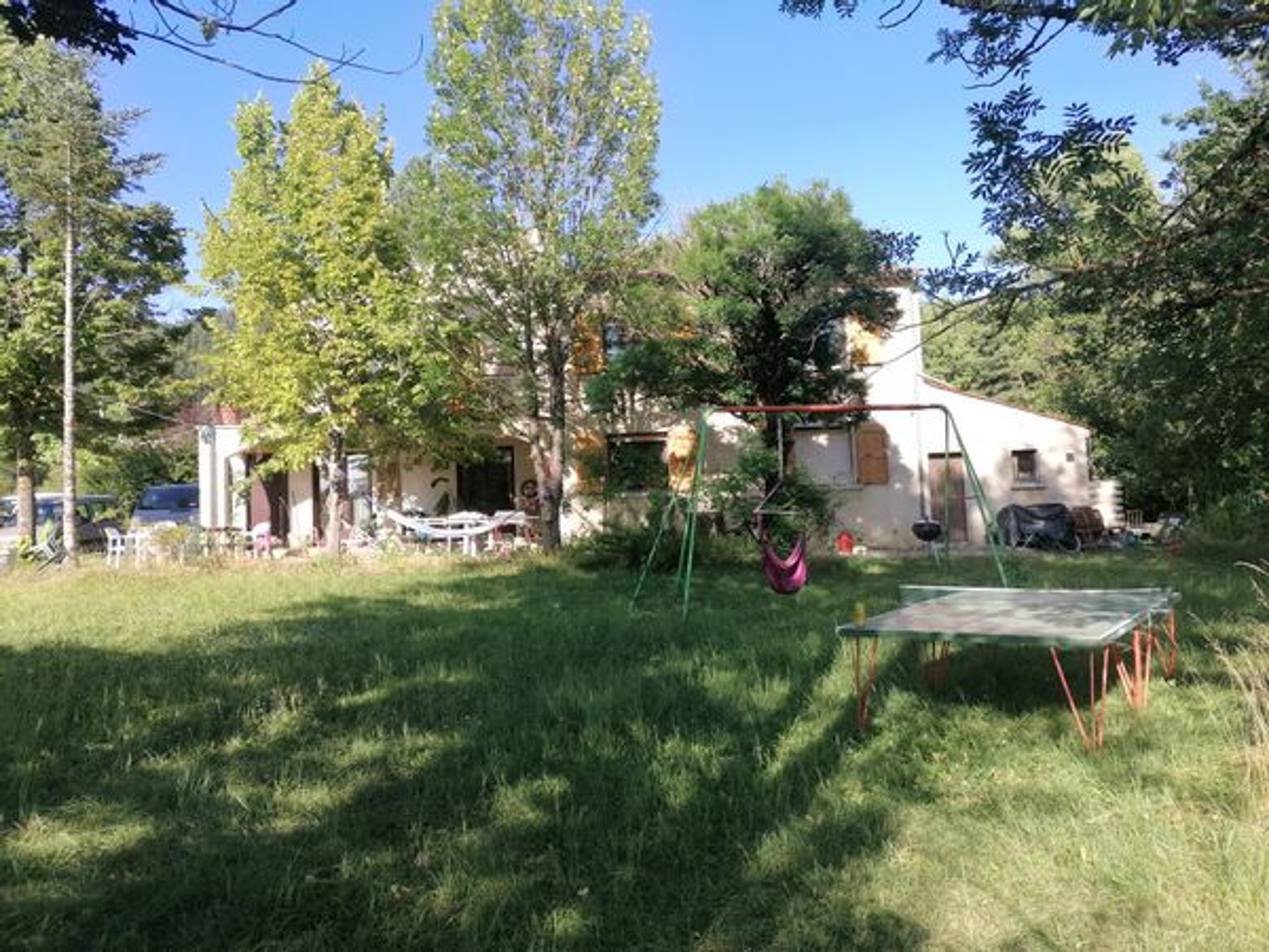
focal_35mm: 27
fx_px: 990
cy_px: 476
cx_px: 634
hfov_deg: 65.3
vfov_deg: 51.4
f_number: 1.8
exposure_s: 1/437
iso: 50
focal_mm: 4.75
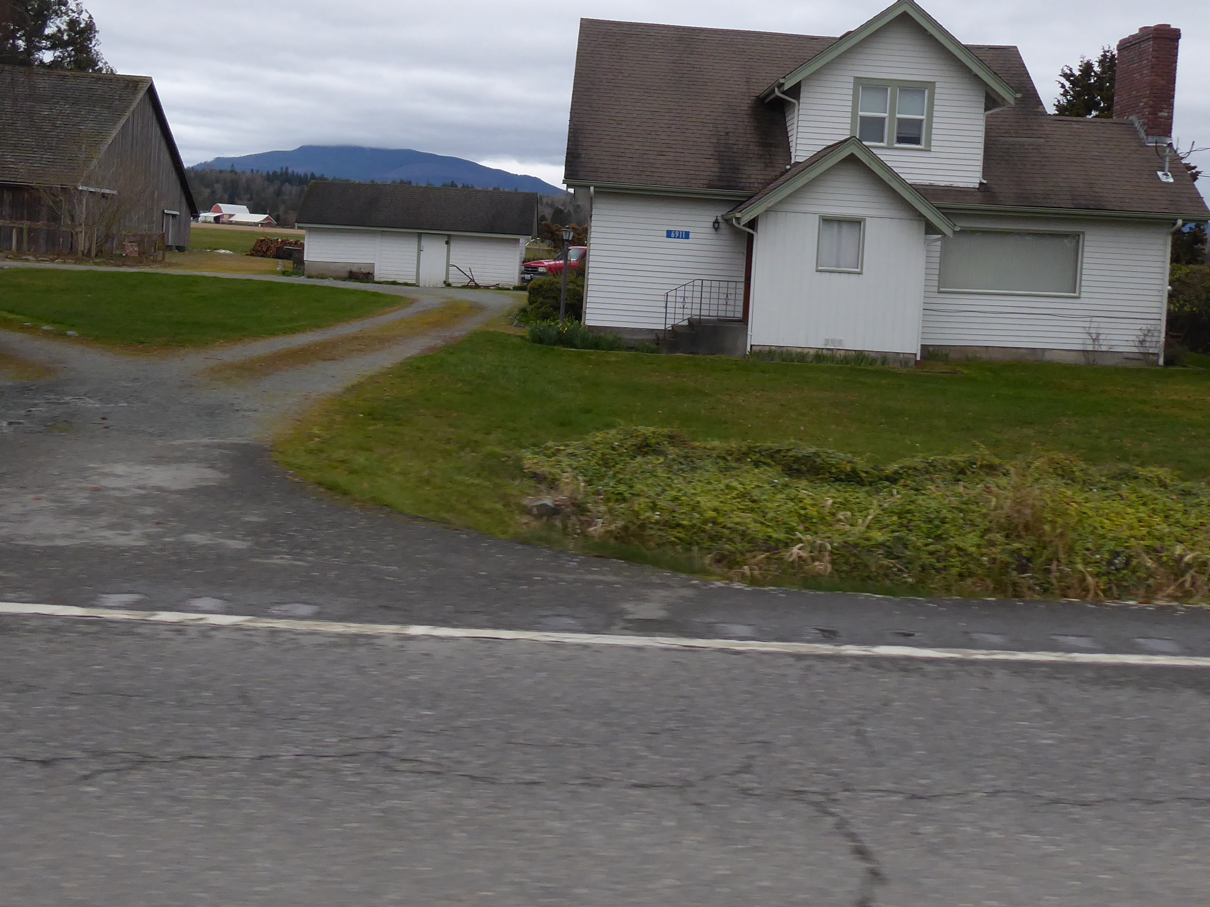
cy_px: 303
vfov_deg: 38.2
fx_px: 1293
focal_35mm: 37
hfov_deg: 50.1
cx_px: 640
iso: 200
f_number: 3.3
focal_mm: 4.3
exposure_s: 1/250
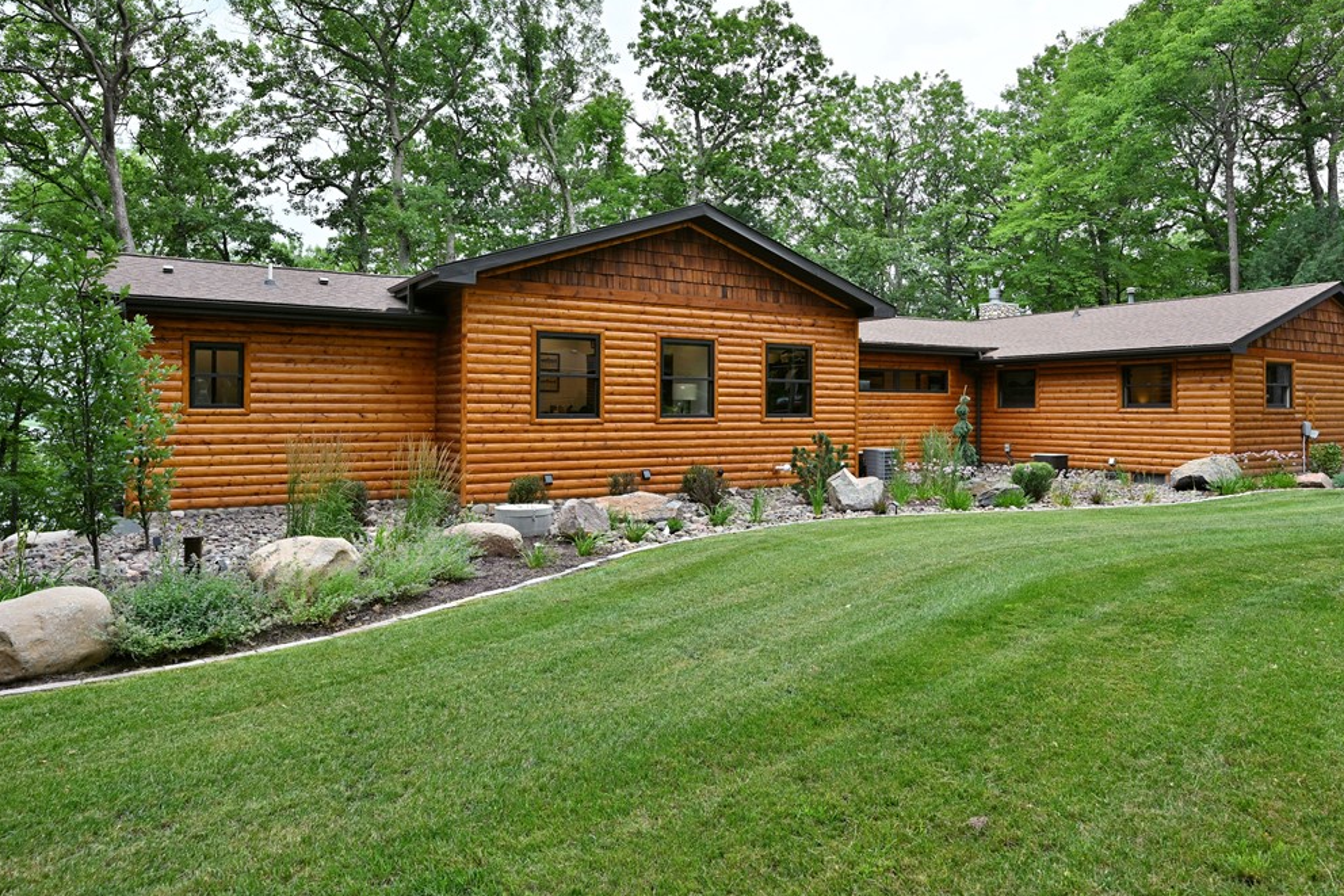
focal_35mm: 23
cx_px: 725
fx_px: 858
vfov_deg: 55.0
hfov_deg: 76.0
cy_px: 416
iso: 250
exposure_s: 1/320
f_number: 5.6
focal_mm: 21
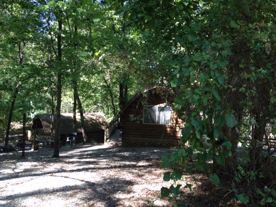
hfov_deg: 55.4
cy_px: 104
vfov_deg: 42.9
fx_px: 263
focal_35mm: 33
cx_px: 138
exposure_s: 1/120
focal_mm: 4.12
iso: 80
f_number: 2.4
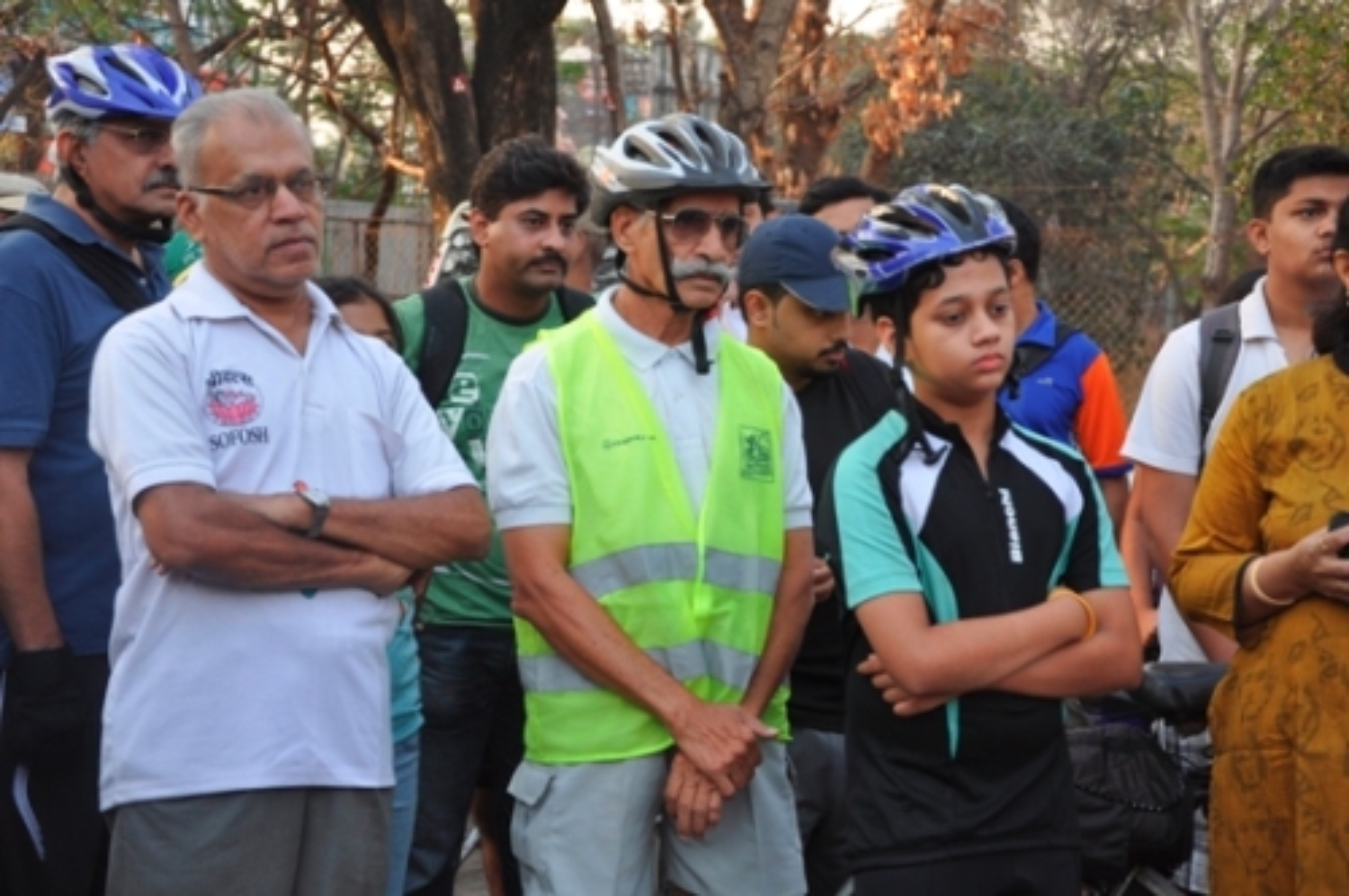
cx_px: 674
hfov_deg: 29.9
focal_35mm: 68
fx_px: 2526
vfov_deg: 20.1
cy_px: 448
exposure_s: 1/80
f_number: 4.8
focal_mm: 45
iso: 200
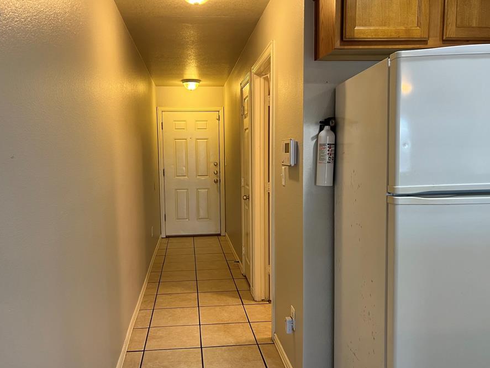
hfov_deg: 59.9
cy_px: 203
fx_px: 425
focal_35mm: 30
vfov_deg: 46.8
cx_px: 225
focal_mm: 5.7
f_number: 1.5
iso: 80
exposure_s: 1/60
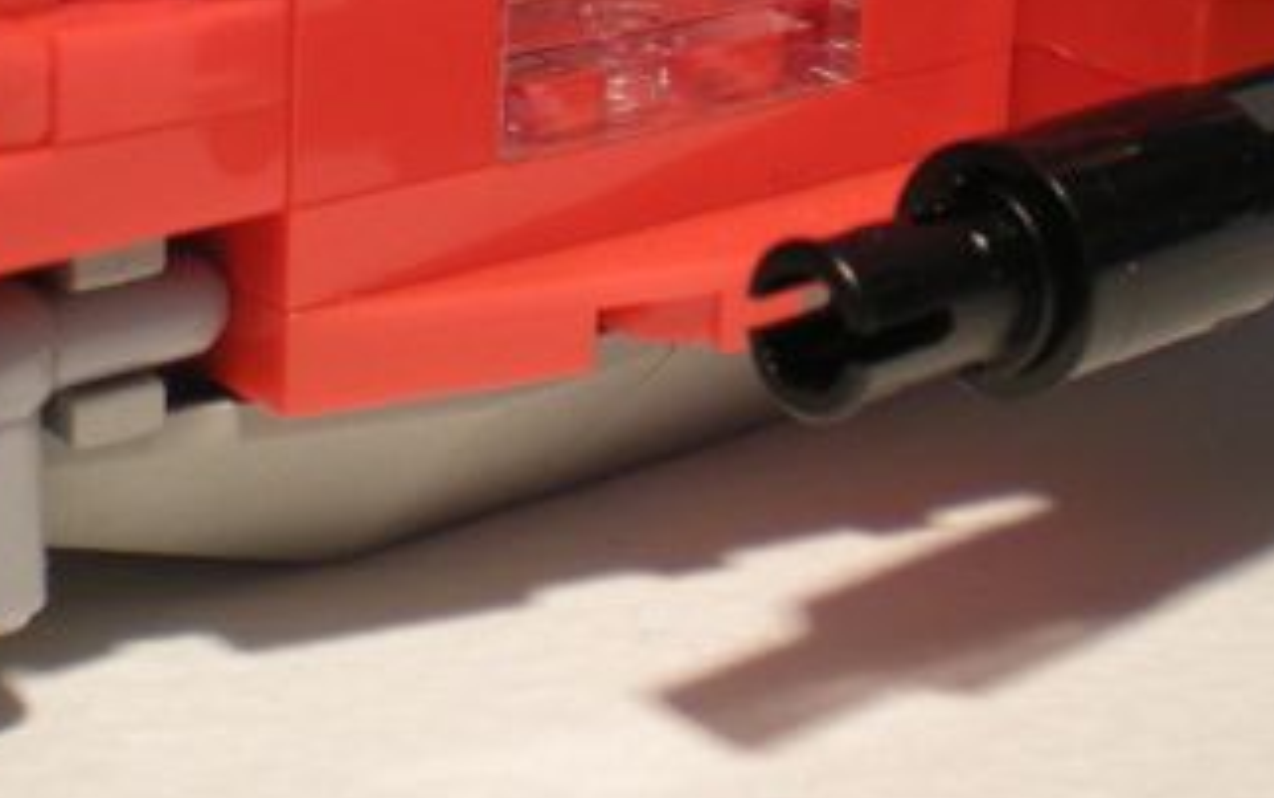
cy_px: -228
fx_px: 3126
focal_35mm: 90
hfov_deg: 23.0
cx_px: 540
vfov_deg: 14.0
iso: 116
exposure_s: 1/62.8
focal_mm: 6.3
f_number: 3.1
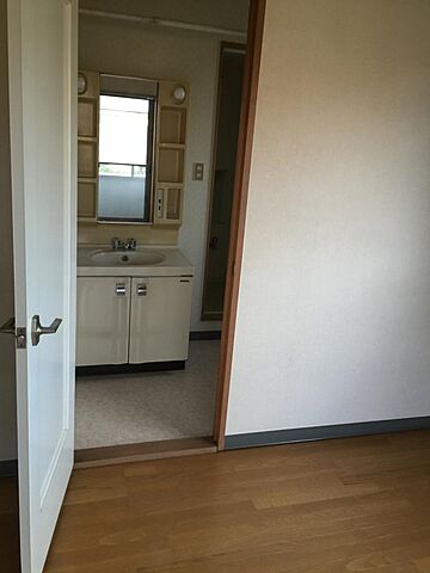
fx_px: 480
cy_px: 286
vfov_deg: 61.7
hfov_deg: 48.2
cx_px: 215
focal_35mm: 29
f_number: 2.2
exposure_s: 1/33
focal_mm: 4.15
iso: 64
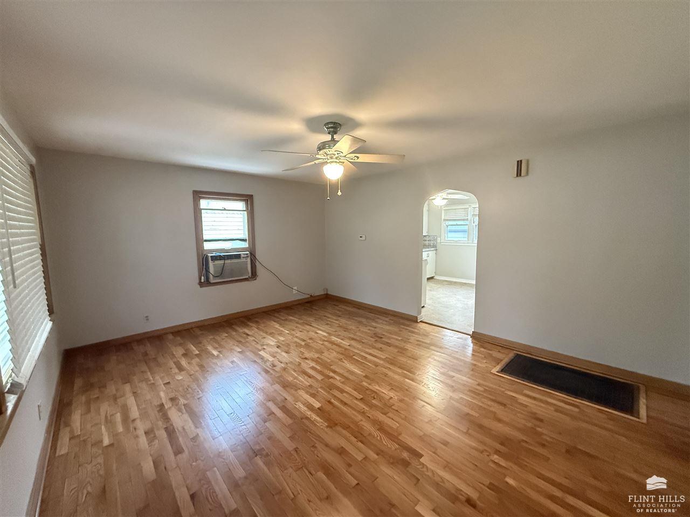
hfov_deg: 102.1
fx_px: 279
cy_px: 258
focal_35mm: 14
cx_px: 345
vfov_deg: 85.7
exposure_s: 1/60
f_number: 2.2
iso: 800
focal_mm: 2.22
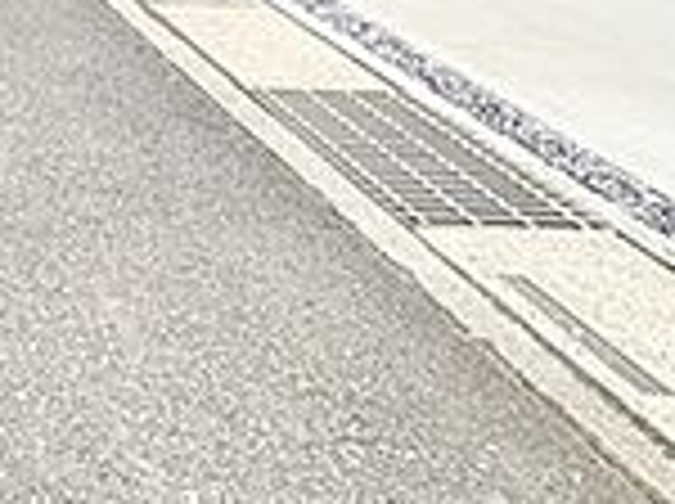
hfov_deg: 25.5
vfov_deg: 18.8
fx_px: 1129
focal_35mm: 58
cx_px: -324
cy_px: -425
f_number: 2.2
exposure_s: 1/756
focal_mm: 2.22
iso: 50
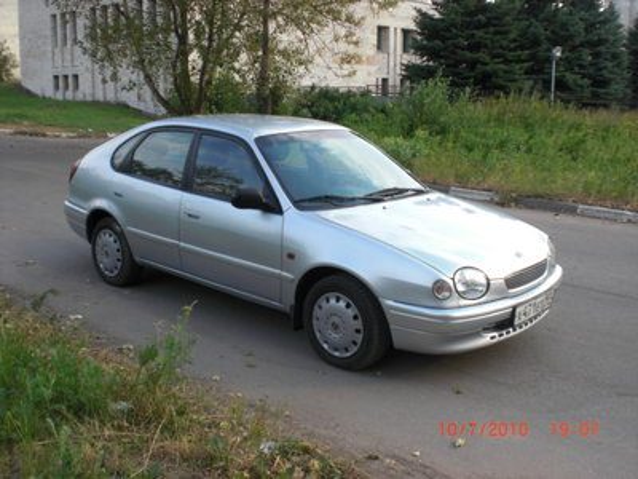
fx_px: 700
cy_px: 240
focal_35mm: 38
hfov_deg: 49.0
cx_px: 319
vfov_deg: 37.7
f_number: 3.1
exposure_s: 1/200
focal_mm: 6.3
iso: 64
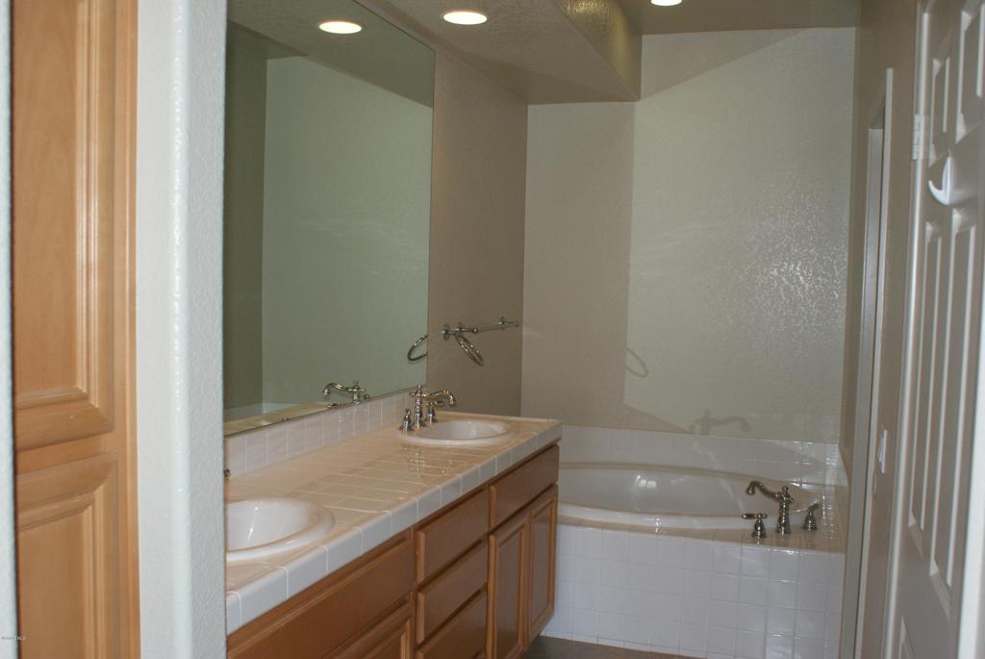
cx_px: 492
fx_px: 904
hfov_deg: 57.2
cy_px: 330
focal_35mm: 33
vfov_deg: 40.1
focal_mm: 22
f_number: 5.6
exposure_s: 1/60
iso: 400
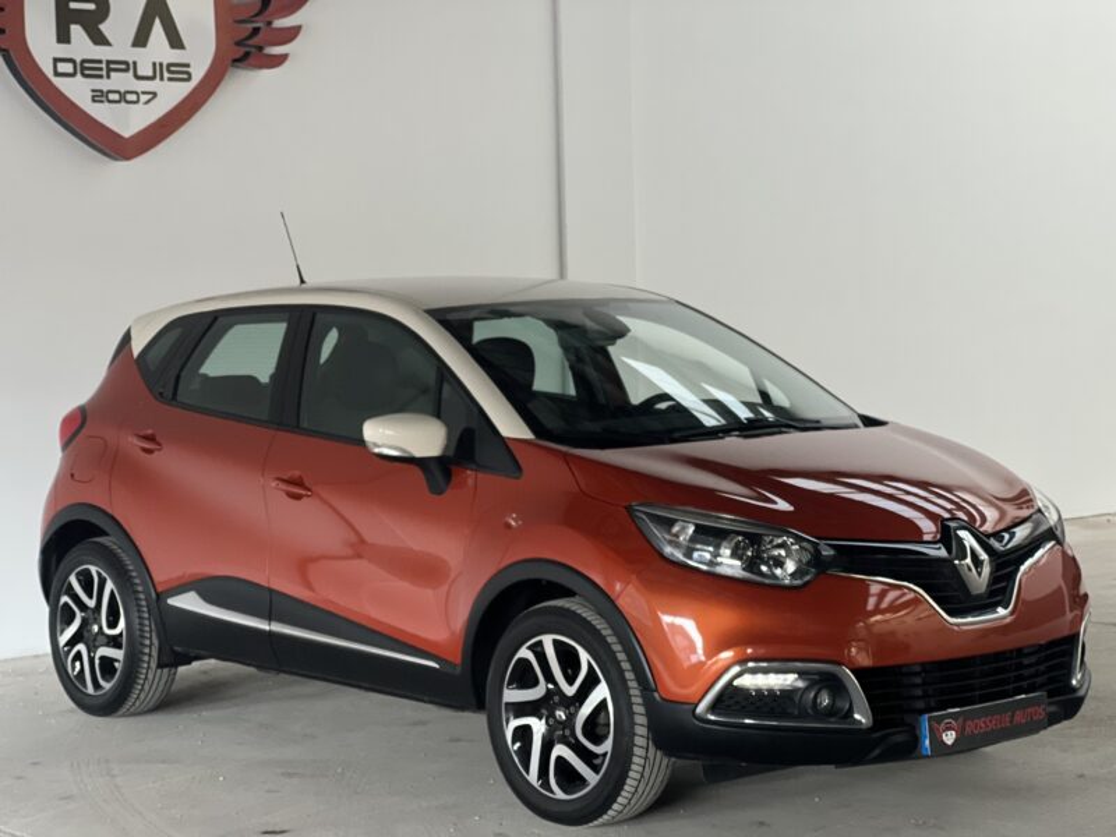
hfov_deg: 25.3
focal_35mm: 77
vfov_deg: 19.1
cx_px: 558
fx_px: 2482
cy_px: 418
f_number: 2.8
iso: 125
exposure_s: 1/121
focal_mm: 9
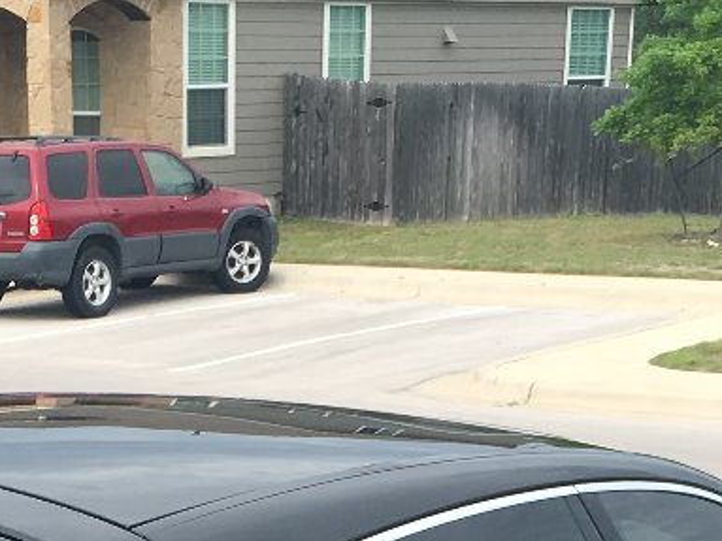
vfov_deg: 12.7
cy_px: 867
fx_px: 2273
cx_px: 149
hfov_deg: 17.9
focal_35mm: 109
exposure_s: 1/739
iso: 25
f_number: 2.2
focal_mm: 4.15
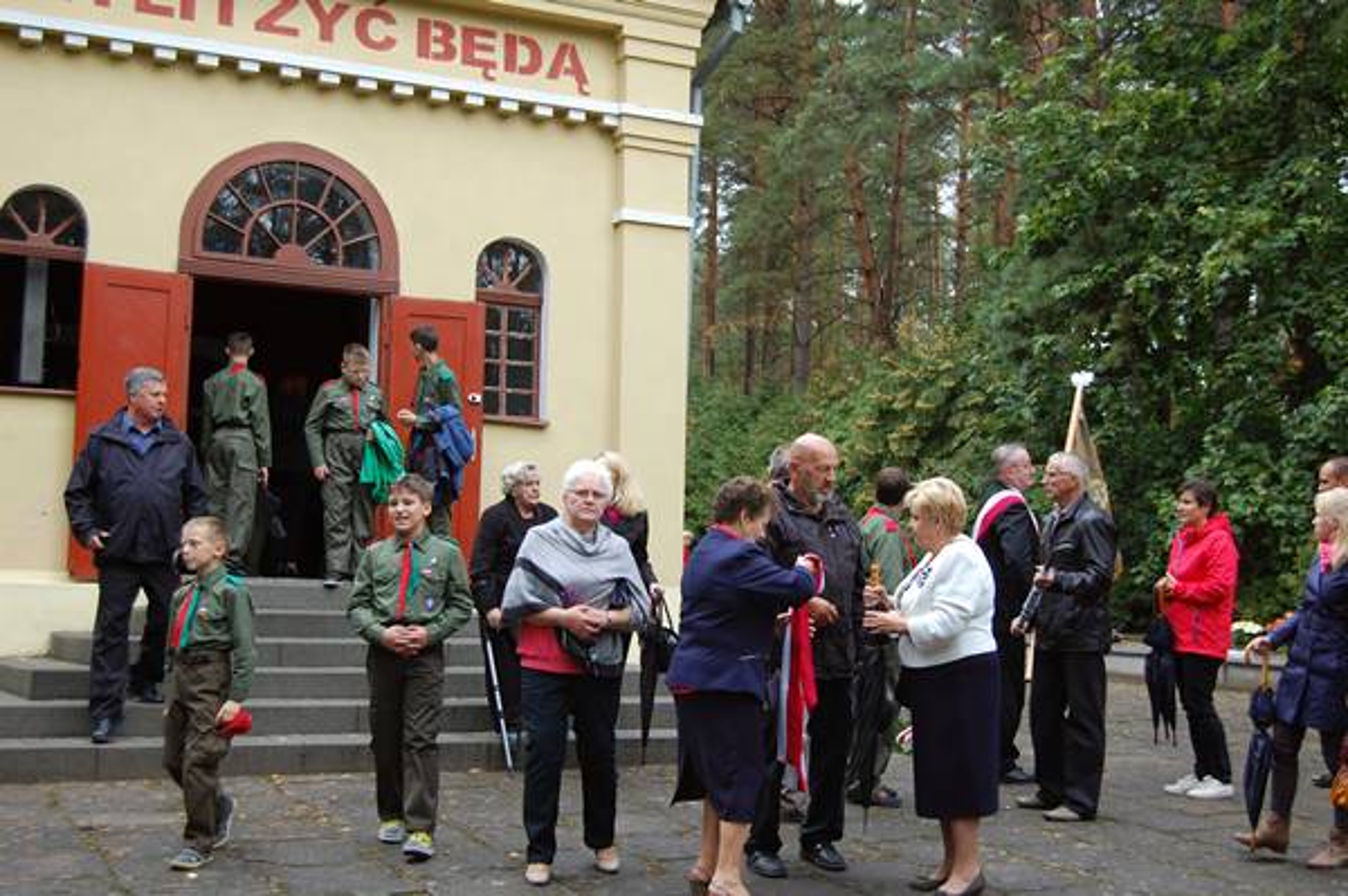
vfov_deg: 28.9
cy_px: 448
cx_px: 674
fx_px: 1740
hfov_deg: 42.4
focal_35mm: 46
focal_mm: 31
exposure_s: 1/125
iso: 400
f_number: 5.6
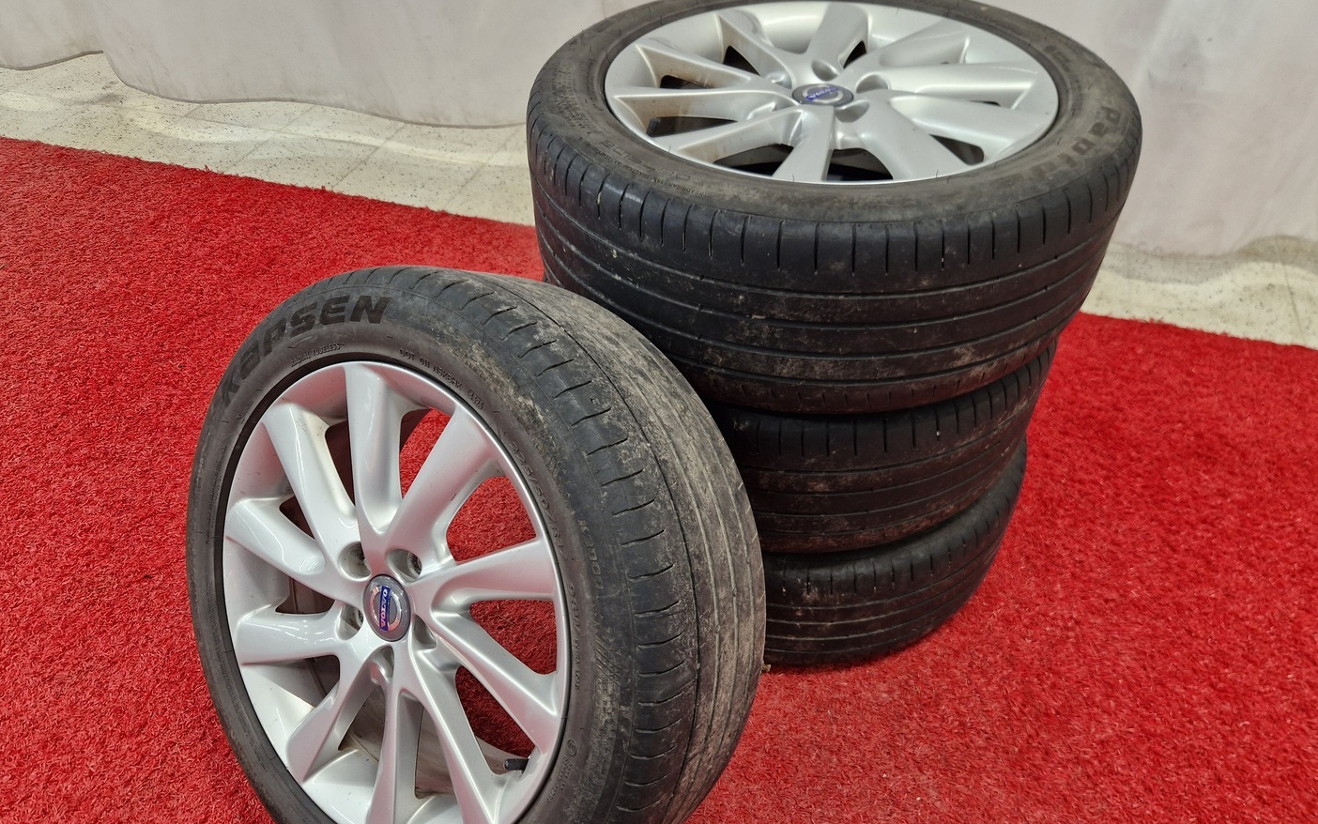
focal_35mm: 25
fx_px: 898
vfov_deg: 49.1
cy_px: 481
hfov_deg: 72.5
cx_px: 652
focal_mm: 5.4
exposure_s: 1/100
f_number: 1.8
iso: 125
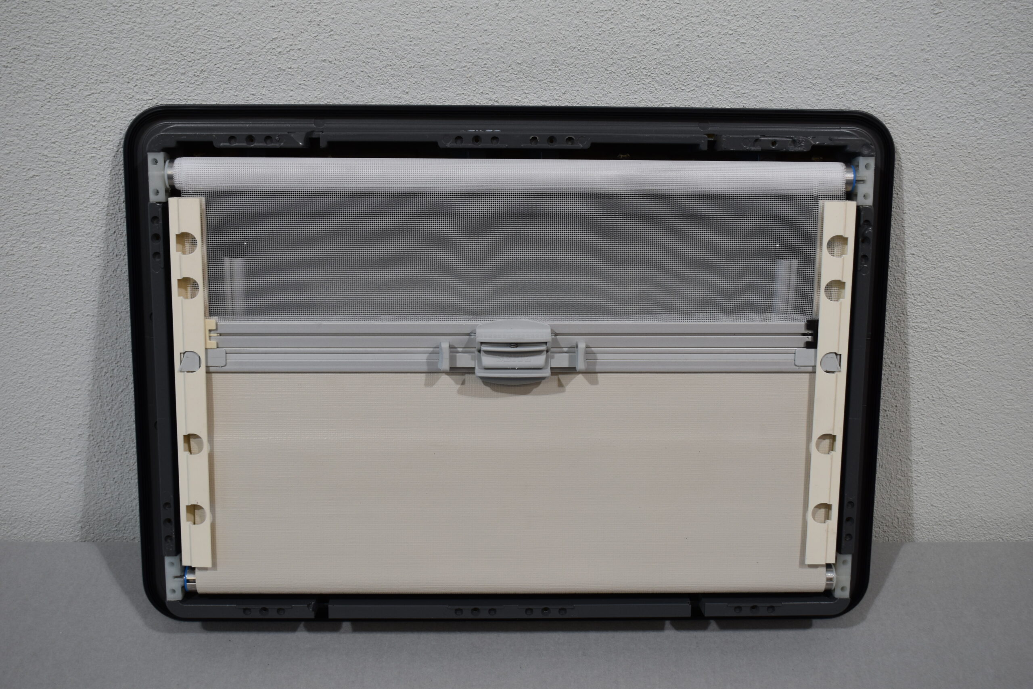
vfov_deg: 30.9
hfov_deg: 45.0
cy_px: 344
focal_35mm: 44
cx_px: 516
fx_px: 1248
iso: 320
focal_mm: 29
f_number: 5.6
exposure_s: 1/125
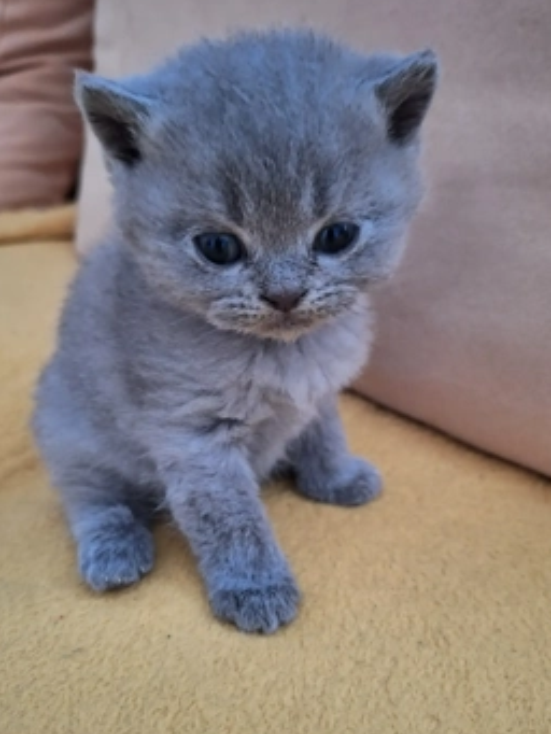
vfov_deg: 65.0
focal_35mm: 27
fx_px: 573
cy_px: 418
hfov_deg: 51.4
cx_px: 282
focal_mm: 5.54
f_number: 1.8
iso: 500
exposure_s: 1/25
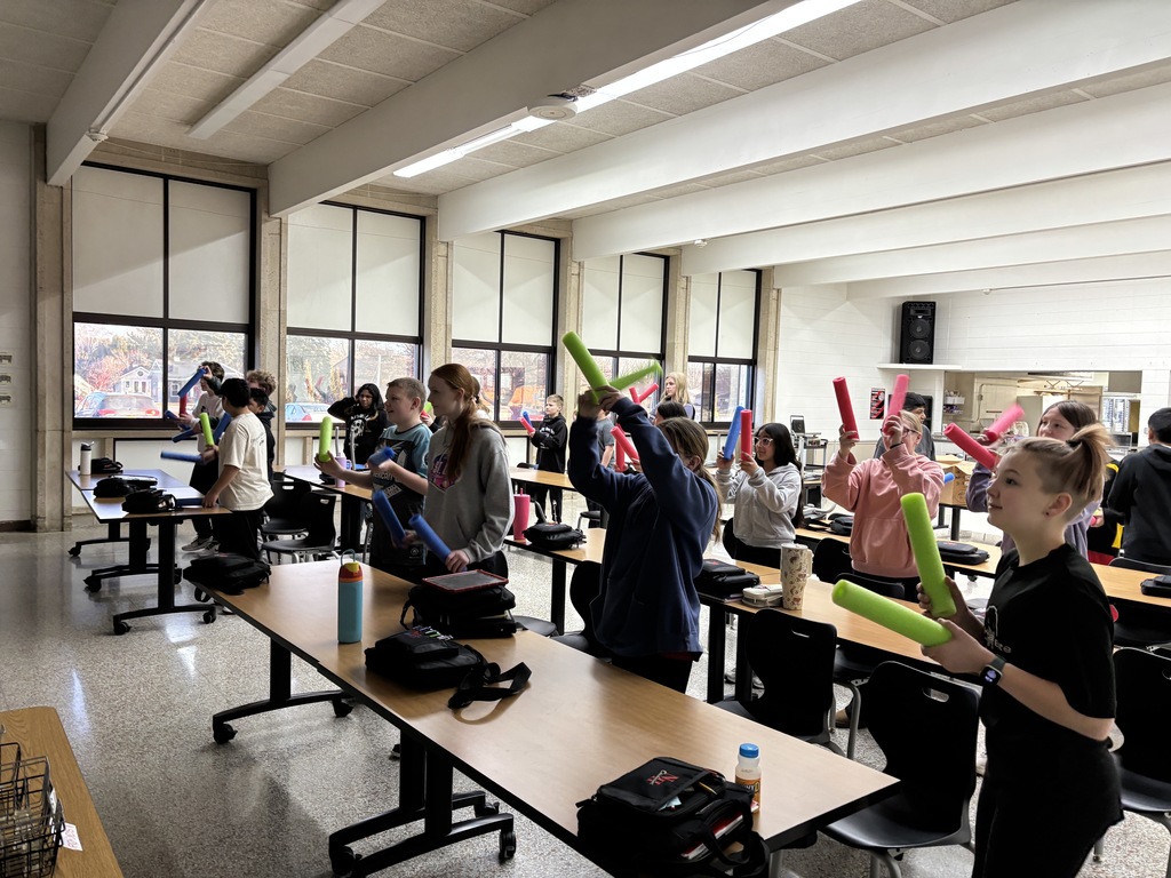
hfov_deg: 67.3
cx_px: 586
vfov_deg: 53.1
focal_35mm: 26
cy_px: 439
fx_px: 880
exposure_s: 1/60
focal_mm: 5.96
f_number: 1.6
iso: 160
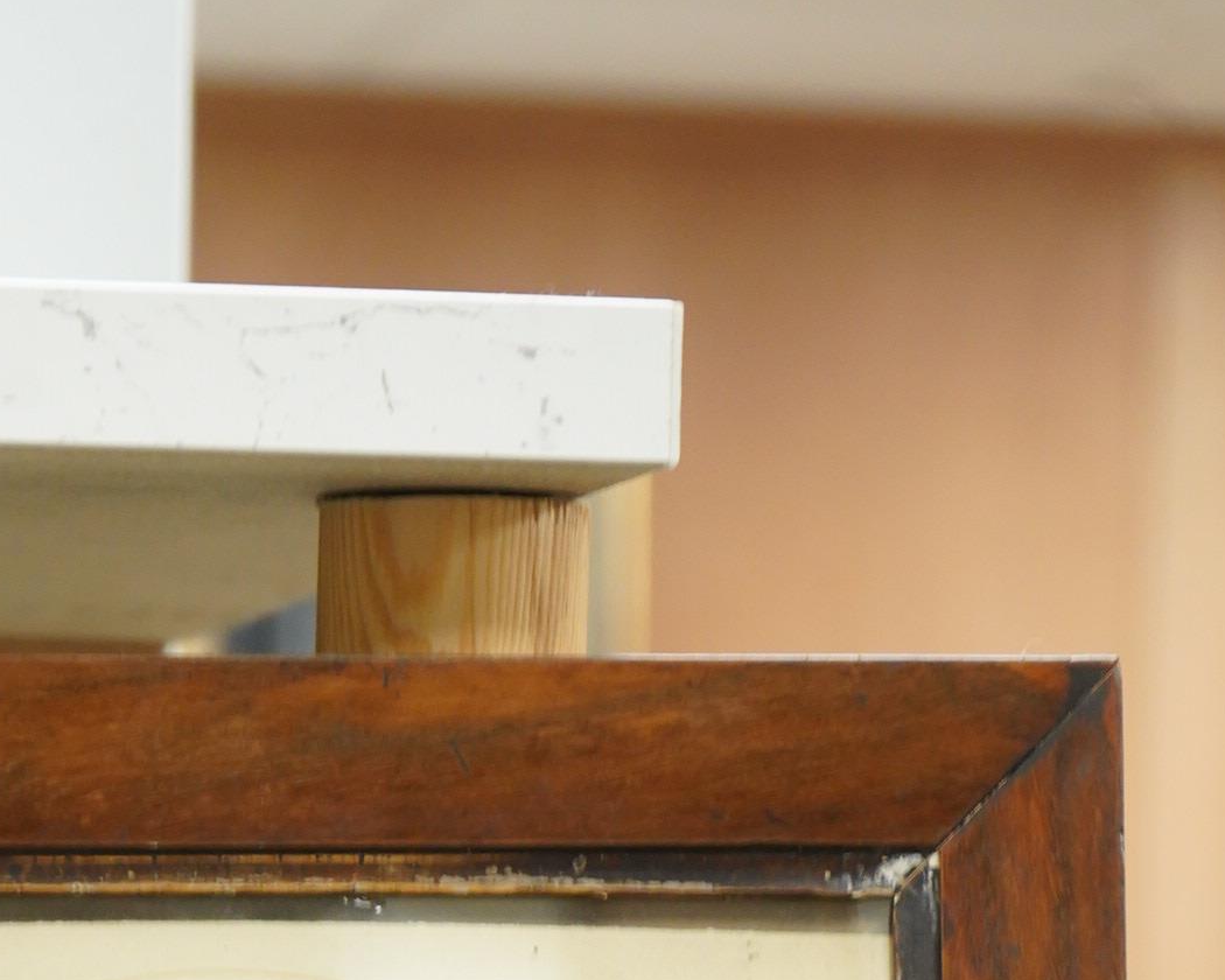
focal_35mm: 188
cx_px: 261
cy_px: 1731
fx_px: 6816
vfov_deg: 8.0
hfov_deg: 10.2
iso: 2500
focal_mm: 70
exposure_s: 1/80
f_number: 6.3
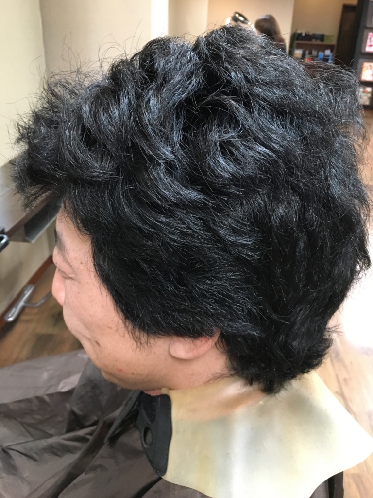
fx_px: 417
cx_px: 186
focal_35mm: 29
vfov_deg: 61.7
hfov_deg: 48.2
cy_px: 249
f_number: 2.2
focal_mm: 4.15
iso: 200
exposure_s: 1/30
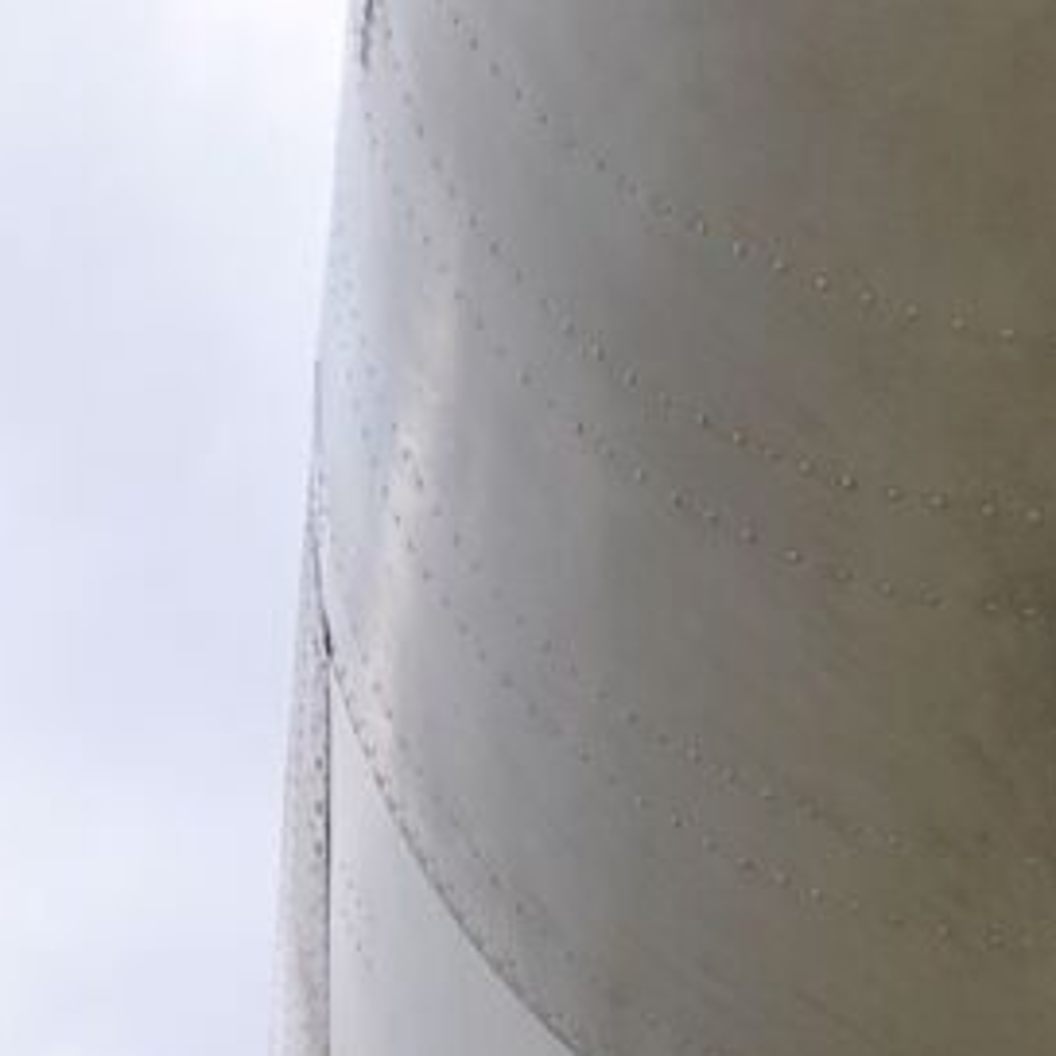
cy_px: 1231
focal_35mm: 102
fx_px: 3520
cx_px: 1110
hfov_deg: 16.6
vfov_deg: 16.4
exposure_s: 1/125
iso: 200
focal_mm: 17
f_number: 8
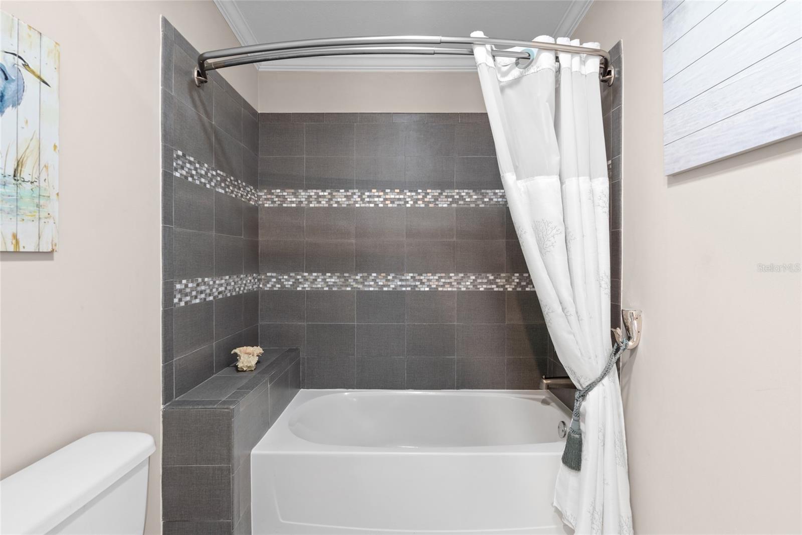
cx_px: 401
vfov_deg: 73.7
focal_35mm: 16
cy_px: 268
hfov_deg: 96.7
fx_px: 356
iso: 250
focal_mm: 16
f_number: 9
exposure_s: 8
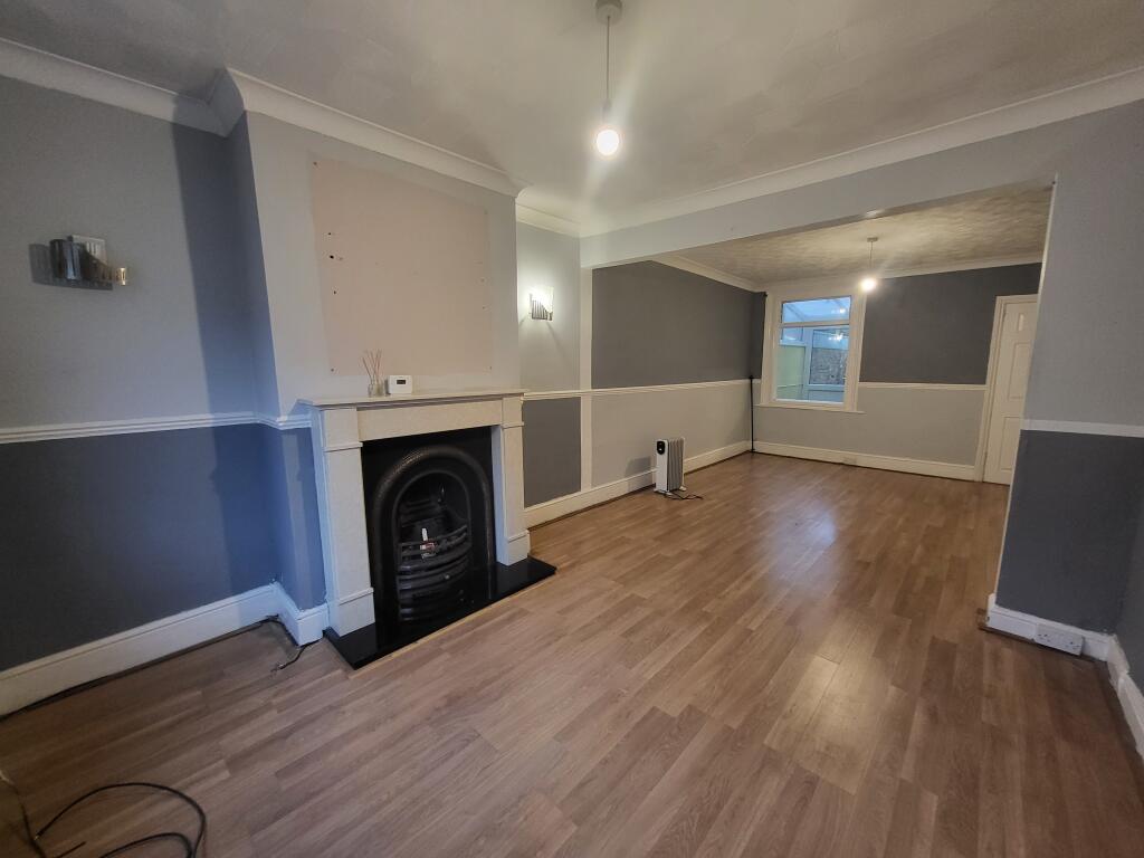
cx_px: 572
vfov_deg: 89.9
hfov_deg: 106.2
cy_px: 429
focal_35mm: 13
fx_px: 430
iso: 400
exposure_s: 1/33
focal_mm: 1.74
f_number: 2.2
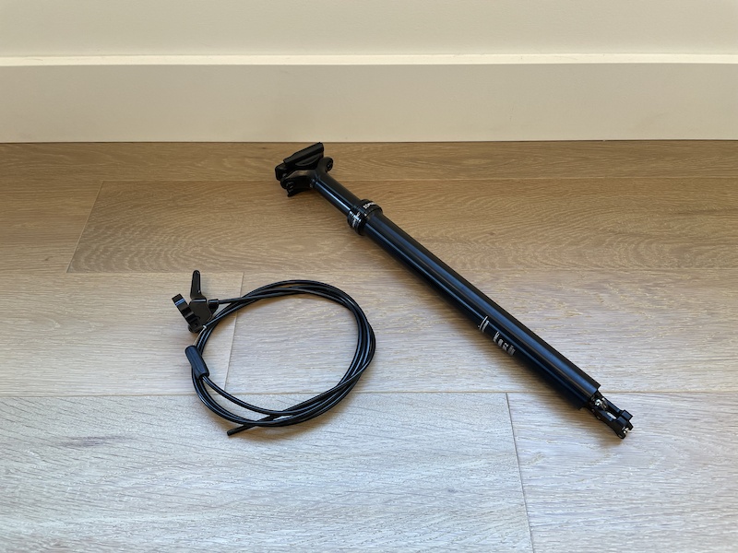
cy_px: 276
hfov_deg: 67.3
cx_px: 369
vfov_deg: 53.1
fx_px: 554
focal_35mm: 26
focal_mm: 4.2
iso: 64
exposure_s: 1/60
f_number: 1.6
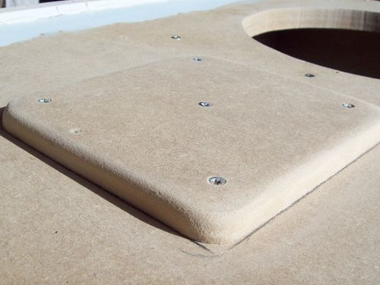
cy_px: 151
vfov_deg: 31.5
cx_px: 184
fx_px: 505
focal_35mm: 46
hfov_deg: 41.2
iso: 80
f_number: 4.8
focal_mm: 6
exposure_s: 1/373
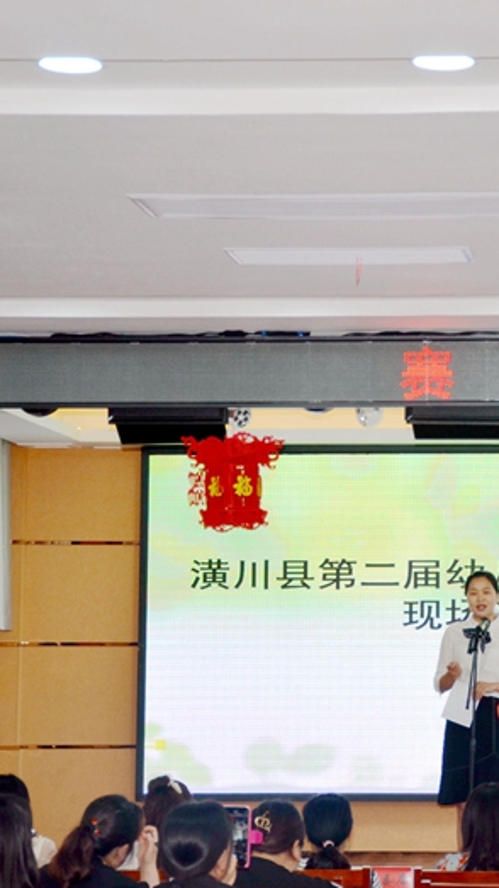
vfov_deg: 18.6
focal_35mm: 115
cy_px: 444
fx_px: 2706
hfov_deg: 10.5
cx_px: 487
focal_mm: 48
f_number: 4.5
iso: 200
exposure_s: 1/125
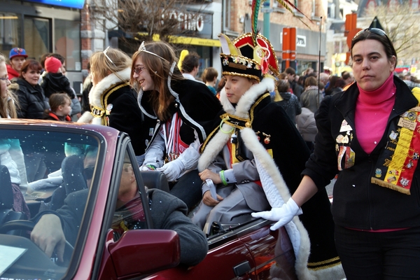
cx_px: 210
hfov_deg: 29.9
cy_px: 140
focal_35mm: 68
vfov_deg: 20.2
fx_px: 787
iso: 100
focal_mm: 45
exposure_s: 1/80
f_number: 5.6
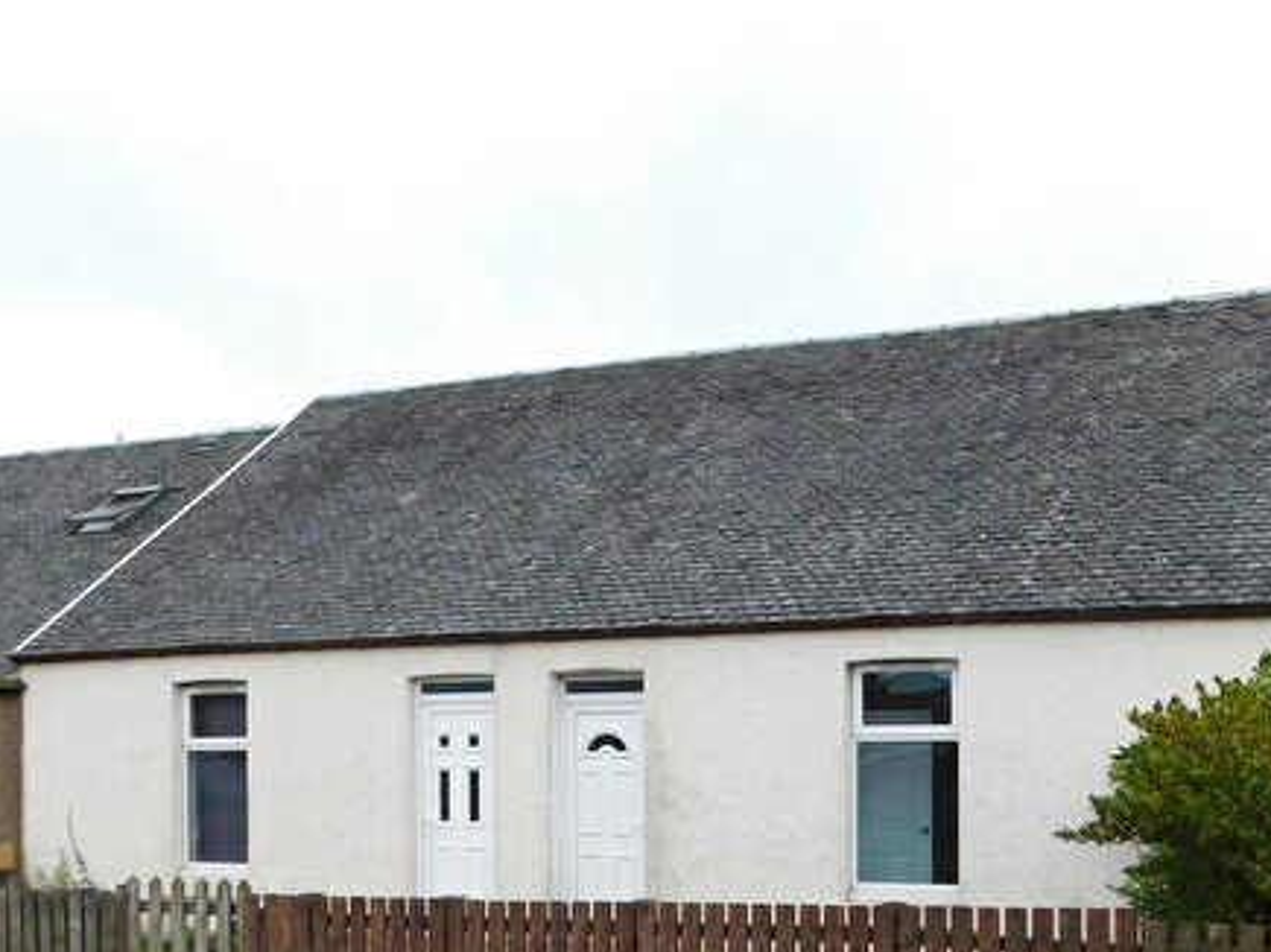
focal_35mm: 37
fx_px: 1358
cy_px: 764
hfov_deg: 49.7
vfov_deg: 37.3
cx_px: 783
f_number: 3
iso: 125
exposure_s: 1/320
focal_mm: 4
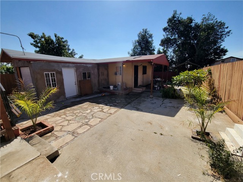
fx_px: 91
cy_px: 91
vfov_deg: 89.9
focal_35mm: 13
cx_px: 122
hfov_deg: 106.2
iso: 50
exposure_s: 1/1962
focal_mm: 2.2
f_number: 2.2
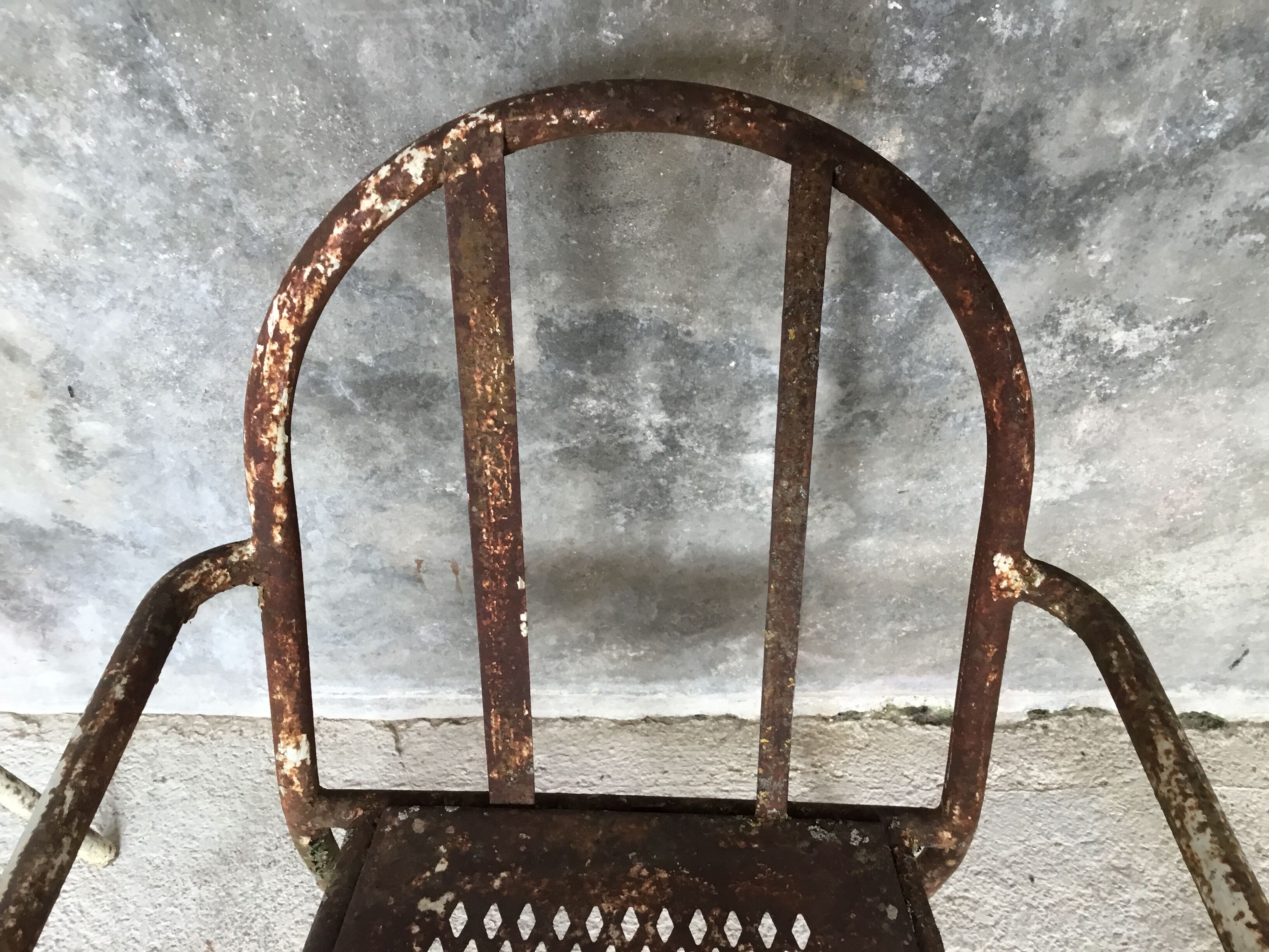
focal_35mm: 31
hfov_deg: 58.4
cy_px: 476
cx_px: 634
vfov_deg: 45.4
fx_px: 1136
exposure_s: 1/33
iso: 32
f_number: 2.4
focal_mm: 3.3
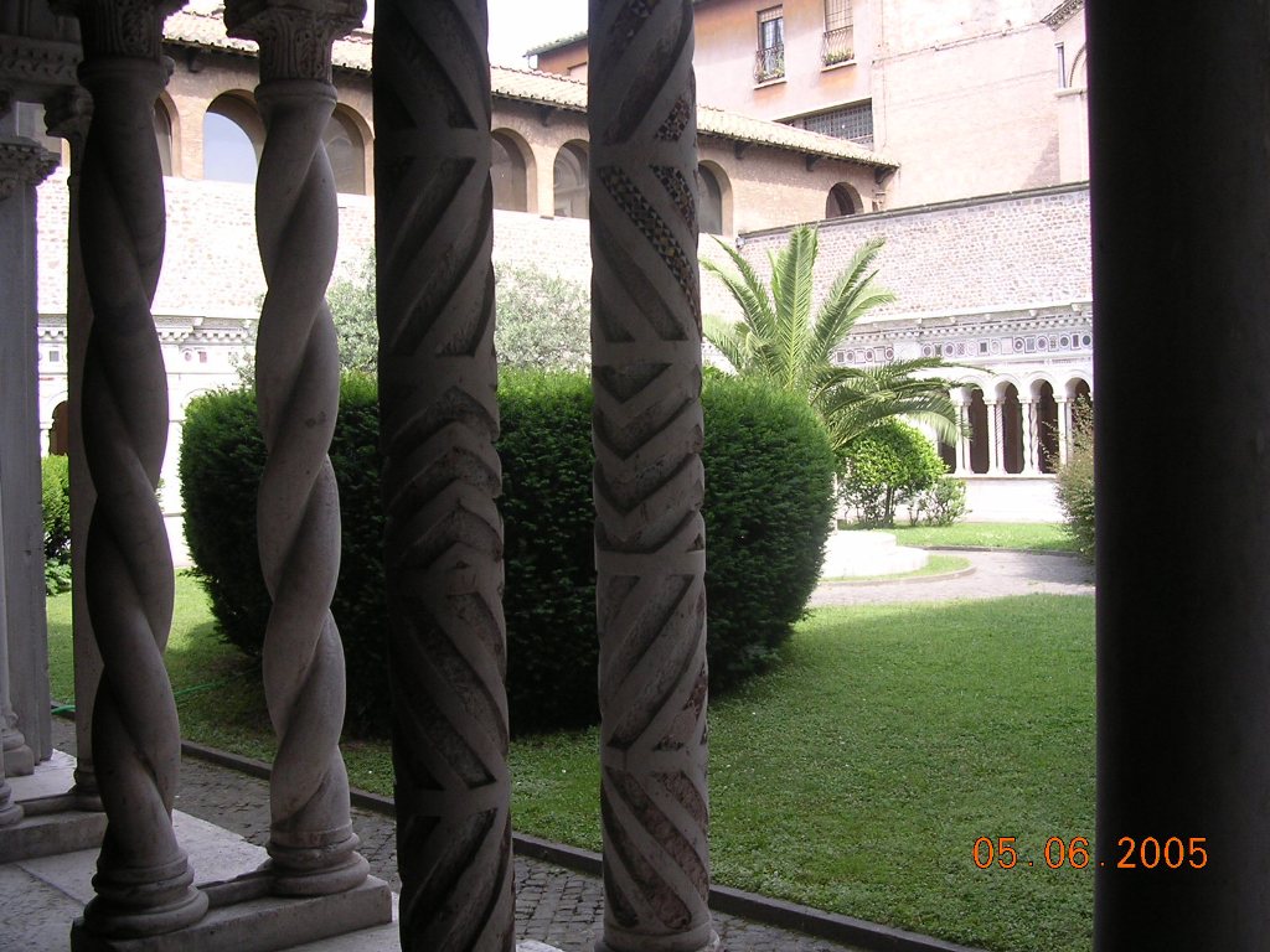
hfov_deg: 49.0
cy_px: 476
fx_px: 1394
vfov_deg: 37.7
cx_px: 635
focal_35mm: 38
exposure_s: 1/232
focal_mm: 5.8
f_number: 2.8
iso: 100
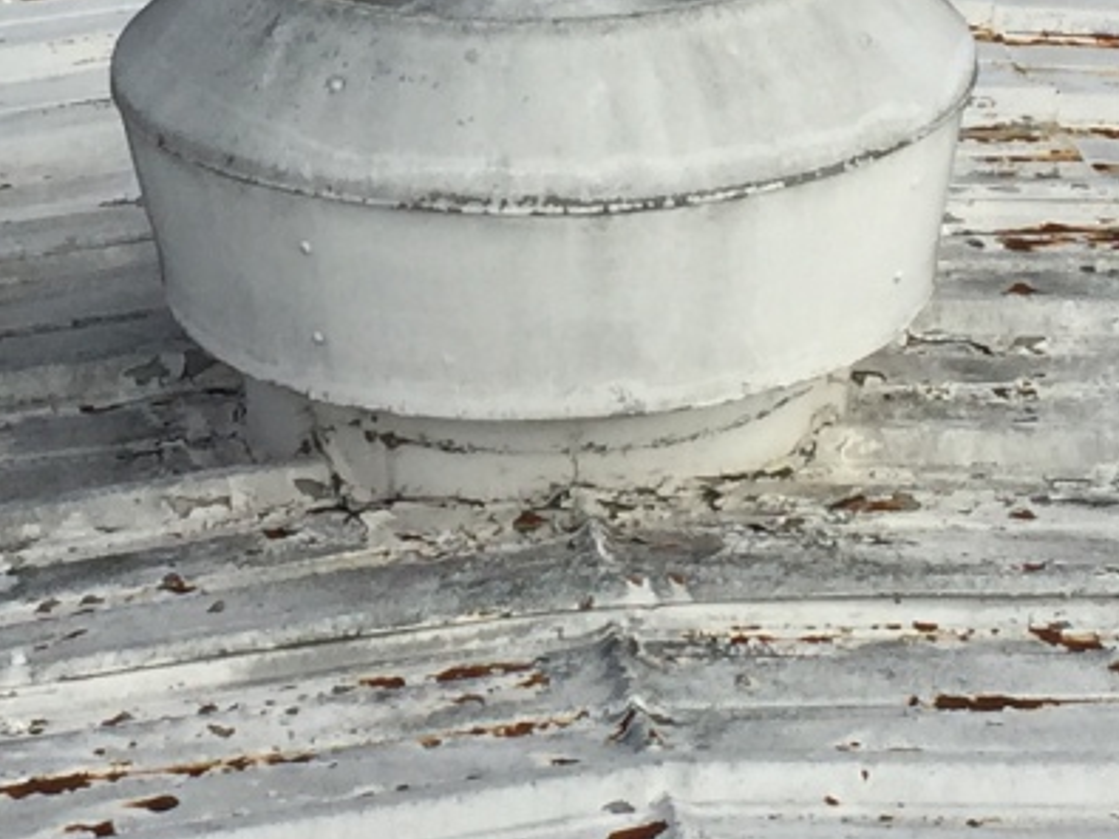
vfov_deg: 10.5
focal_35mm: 141
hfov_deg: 14.0
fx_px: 4557
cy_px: 167
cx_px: 314
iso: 32
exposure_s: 1/2639
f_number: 2.2
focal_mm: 4.15
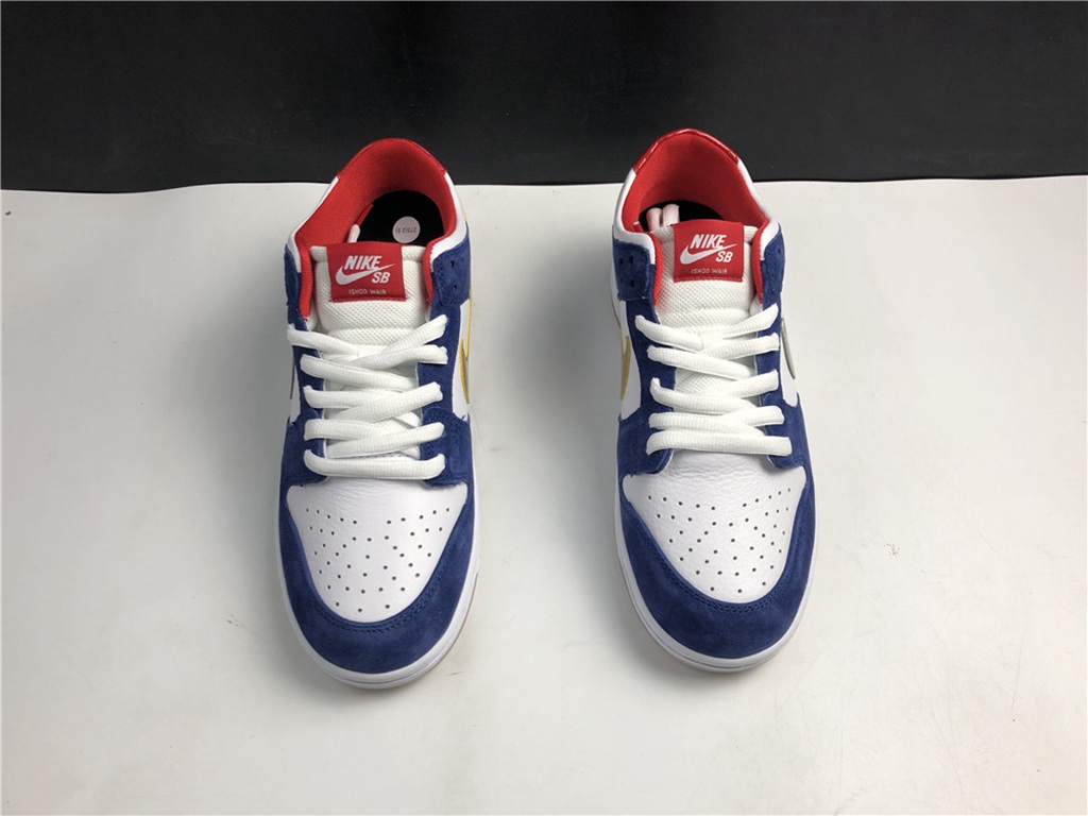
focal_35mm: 28
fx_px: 880
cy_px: 408
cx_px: 544
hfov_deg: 63.4
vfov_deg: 49.7
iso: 25
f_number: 1.8
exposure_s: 1/100
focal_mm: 4
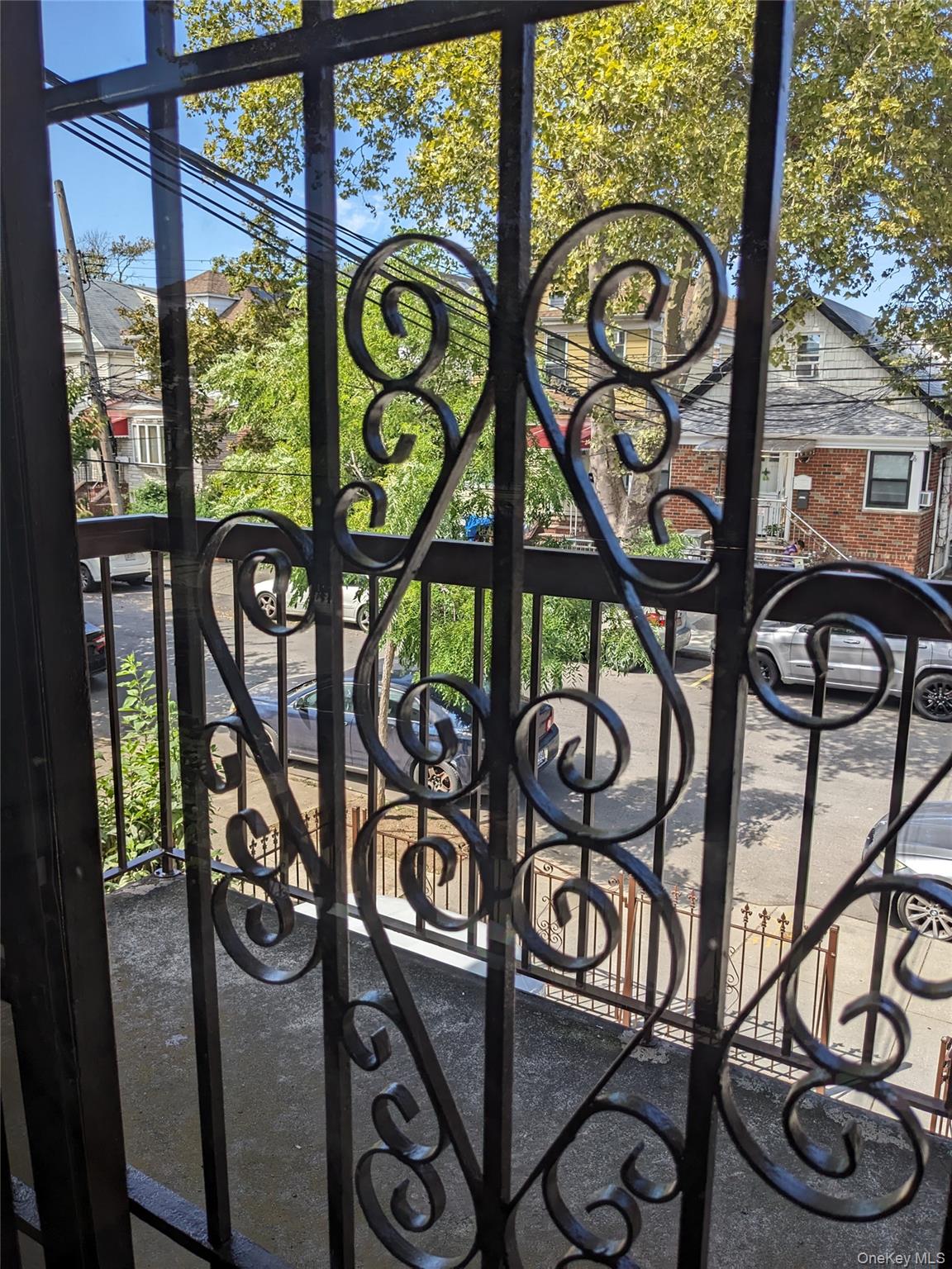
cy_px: 634
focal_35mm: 27
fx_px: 990
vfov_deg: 65.3
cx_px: 476
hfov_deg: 51.4
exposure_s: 1/1300
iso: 48
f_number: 1.73
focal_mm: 4.38
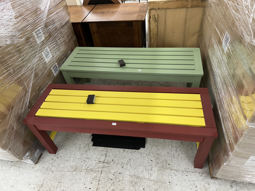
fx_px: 177
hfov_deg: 71.6
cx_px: 128
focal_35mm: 24
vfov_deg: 56.8
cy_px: 96
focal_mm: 6.86
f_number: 1.78
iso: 160
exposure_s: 1/120
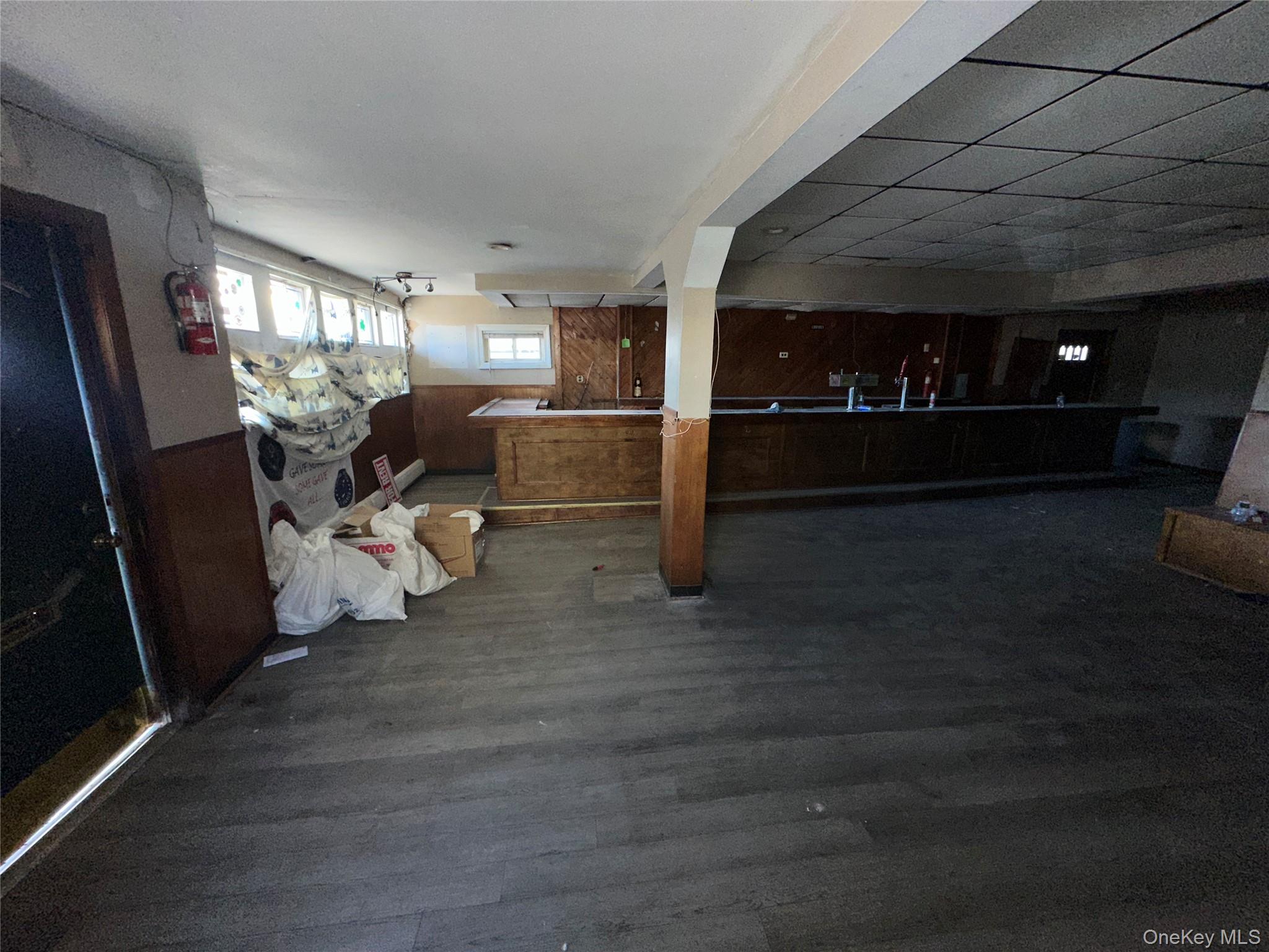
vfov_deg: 85.7
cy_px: 476
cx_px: 634
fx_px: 513
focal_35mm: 14
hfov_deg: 102.1
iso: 125
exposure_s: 1/60
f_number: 2.2
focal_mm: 2.22
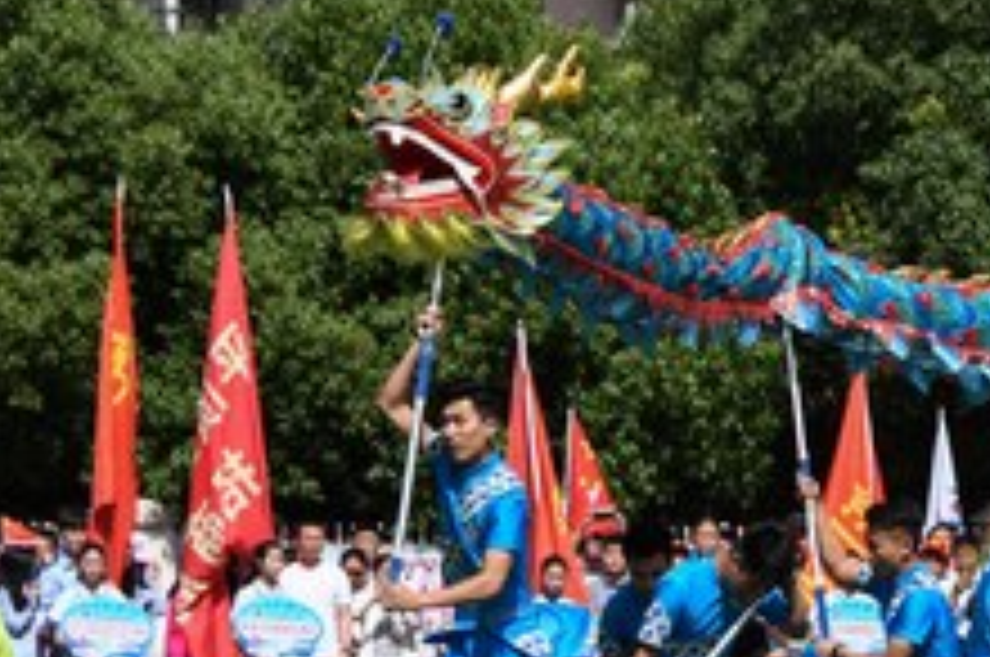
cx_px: 824
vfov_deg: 5.4
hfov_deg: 8.1
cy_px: 698
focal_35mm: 254
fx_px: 6975
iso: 250
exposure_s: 1/2000
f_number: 4.8
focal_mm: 62
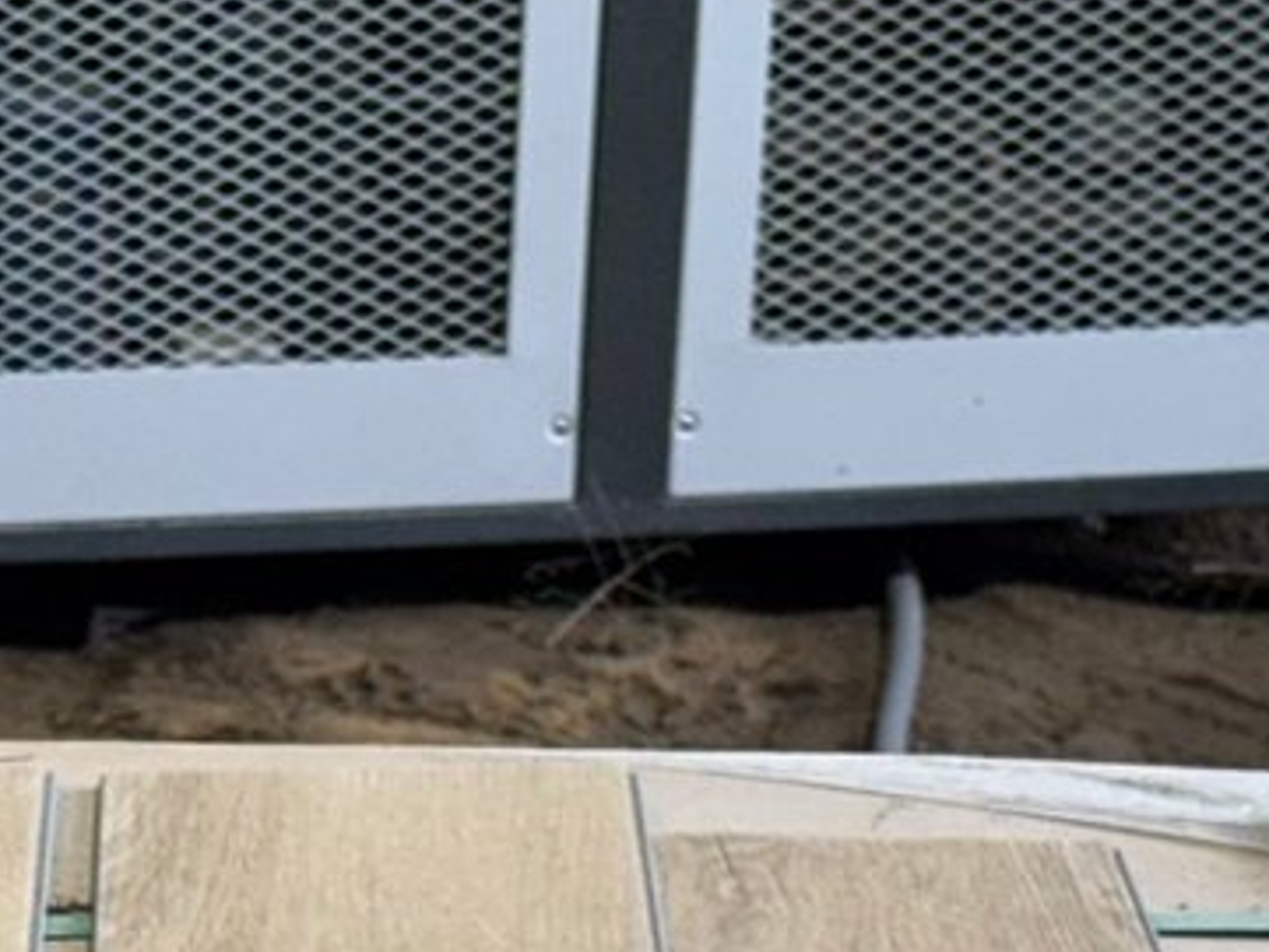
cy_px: 1828
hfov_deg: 9.8
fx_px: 7371
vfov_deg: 7.2
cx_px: 269
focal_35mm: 201
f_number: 1.78
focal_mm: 6.76
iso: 80
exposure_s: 1/120
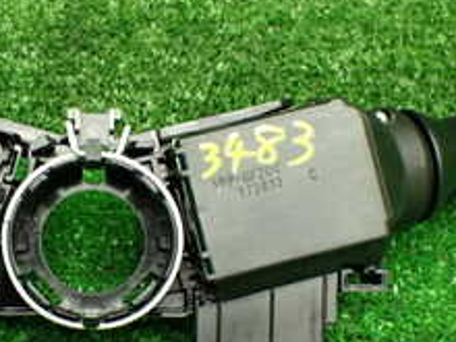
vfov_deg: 17.9
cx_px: 108
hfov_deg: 23.6
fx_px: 1080
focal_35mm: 82
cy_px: 236
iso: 800
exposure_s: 1/100
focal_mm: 5.4
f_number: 2.3
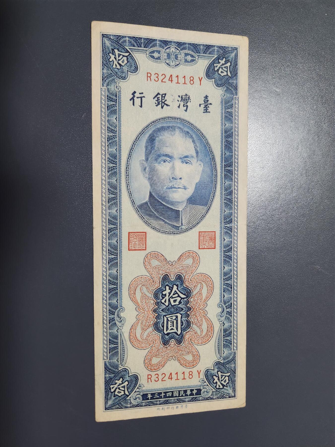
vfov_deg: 73.9
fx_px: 297
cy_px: 224
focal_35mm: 23
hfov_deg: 58.9
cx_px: 168
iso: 400
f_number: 1.8
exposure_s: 1/100
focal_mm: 5.4
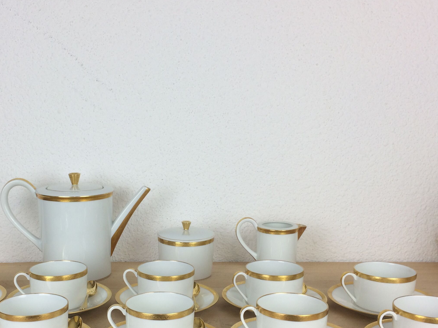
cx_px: 159
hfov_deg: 40.1
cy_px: 222
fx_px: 595
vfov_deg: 30.6
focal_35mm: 47
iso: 40
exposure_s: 1/100
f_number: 2.2
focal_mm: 4.15
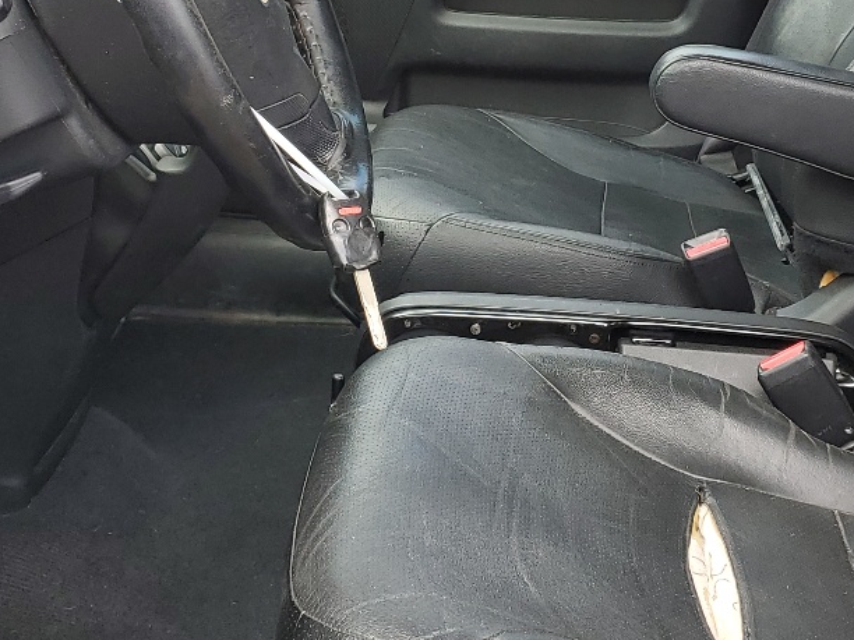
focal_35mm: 68
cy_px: 148
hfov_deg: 28.6
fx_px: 1678
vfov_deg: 21.4
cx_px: 459
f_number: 1.5
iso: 50
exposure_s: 1/278
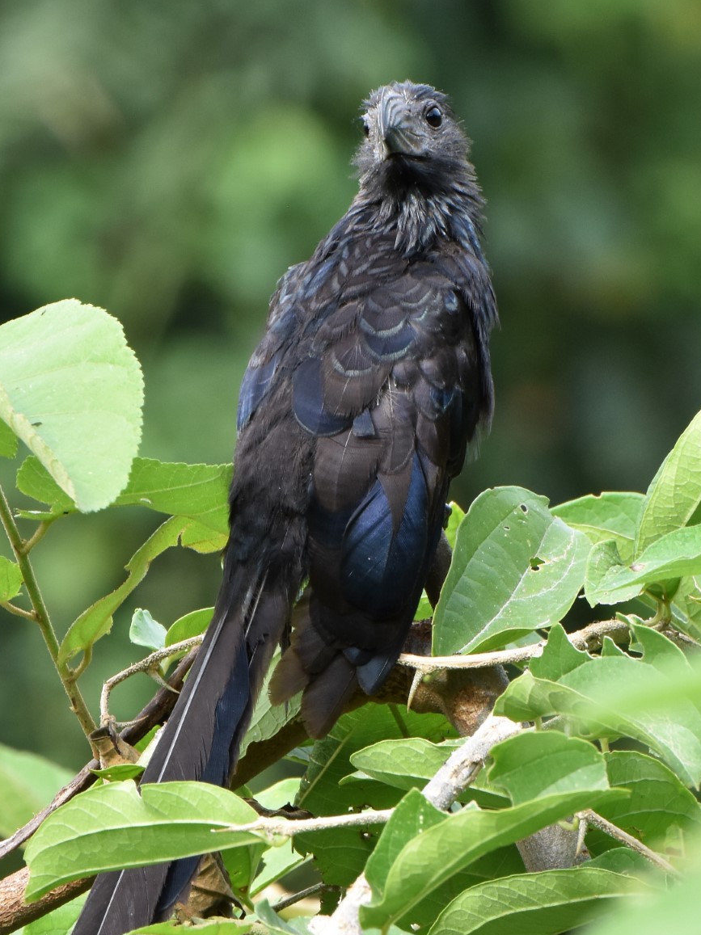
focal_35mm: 606
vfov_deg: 3.3
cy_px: 573
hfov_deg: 2.5
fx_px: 16372
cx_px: 365
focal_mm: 300
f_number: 14
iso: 640
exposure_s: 1/160
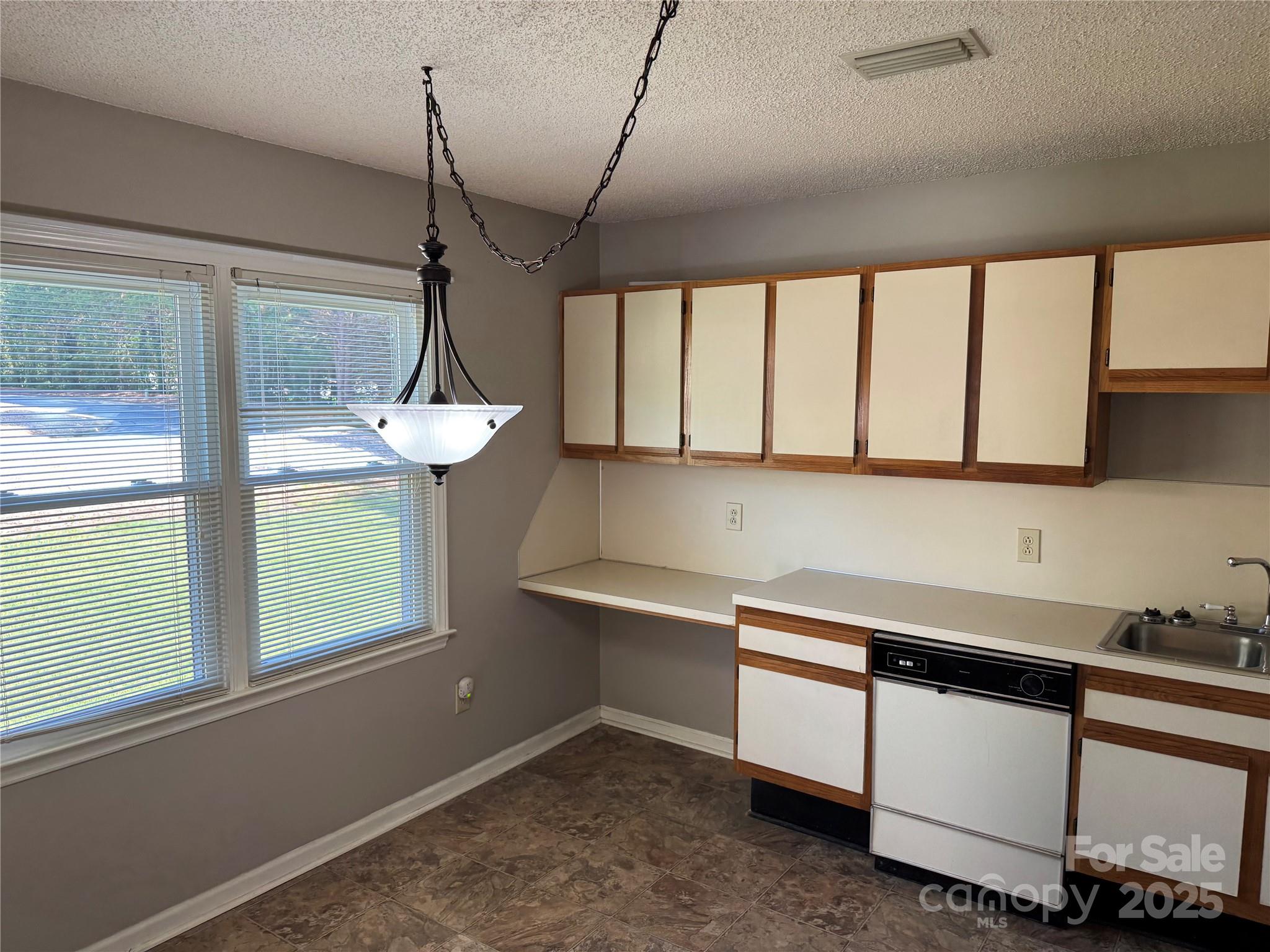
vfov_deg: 56.8
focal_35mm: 24
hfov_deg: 71.6
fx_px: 881
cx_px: 635
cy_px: 476
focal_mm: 6.76
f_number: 1.78
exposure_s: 1/120
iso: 125
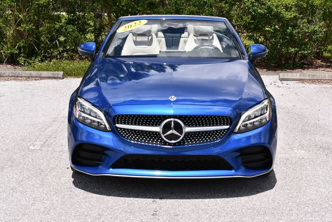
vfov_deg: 20.1
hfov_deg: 29.6
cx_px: 166
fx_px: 628
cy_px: 111
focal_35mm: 68
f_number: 9
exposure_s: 1/320
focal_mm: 34
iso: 100
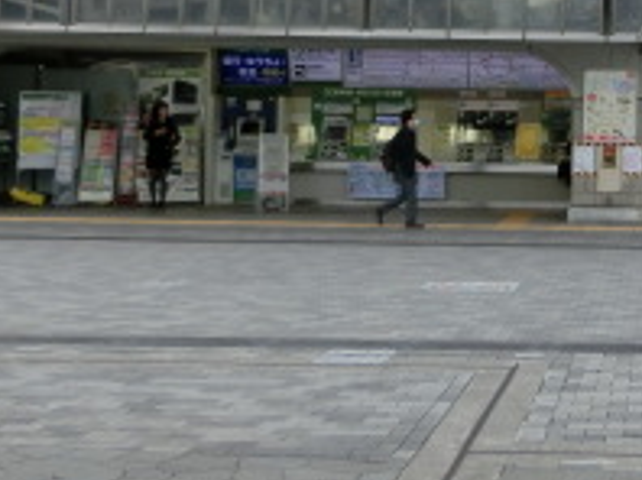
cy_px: 10
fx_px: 1500
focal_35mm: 81
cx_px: 648
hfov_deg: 23.1
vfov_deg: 17.8
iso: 100
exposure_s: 1/125
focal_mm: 4.5
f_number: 3.5
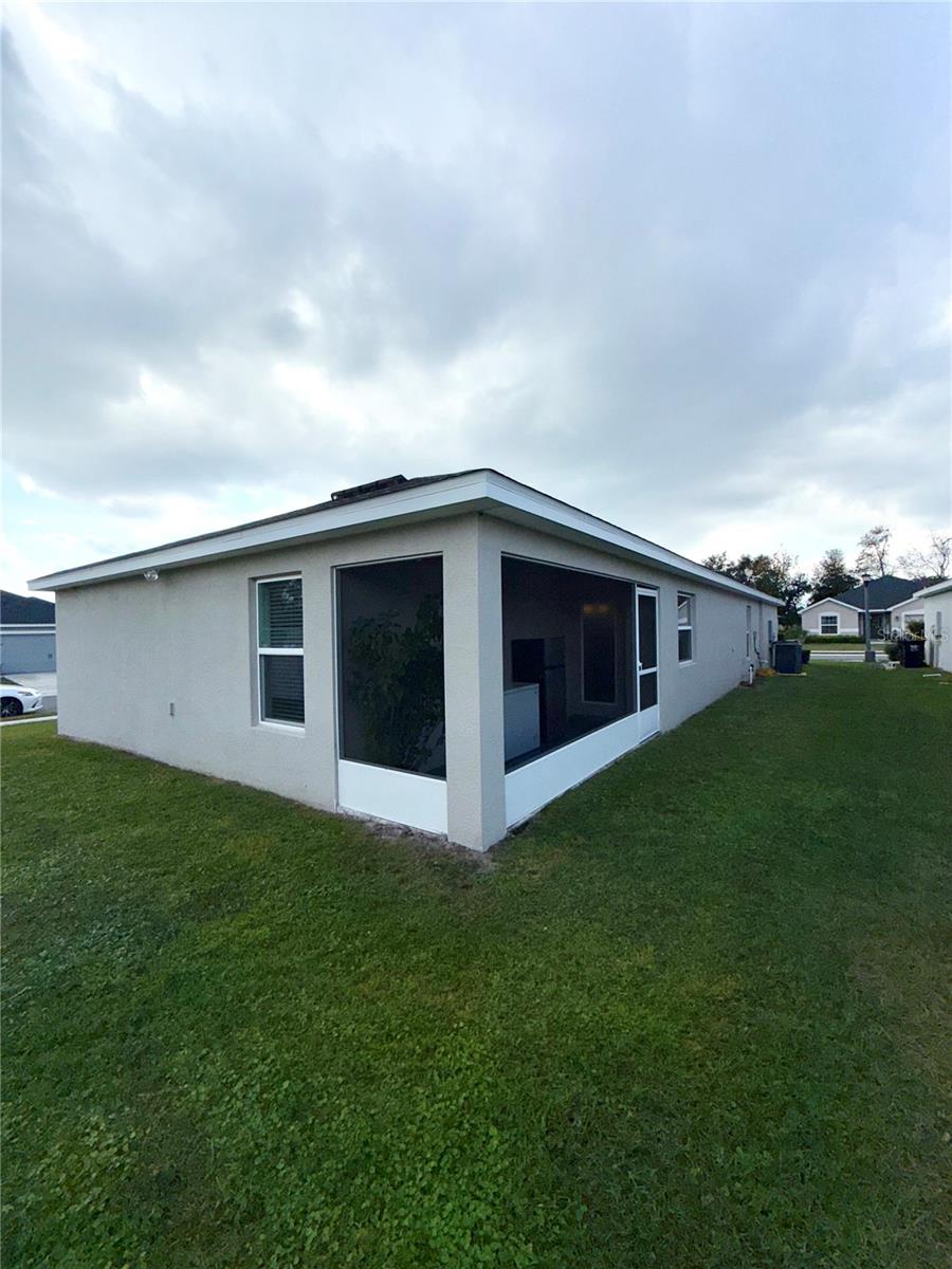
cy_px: 634
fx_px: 513
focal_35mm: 14
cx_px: 476
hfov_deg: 85.7
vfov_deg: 102.1
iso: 16
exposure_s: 1/2410
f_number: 2.2
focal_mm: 2.22
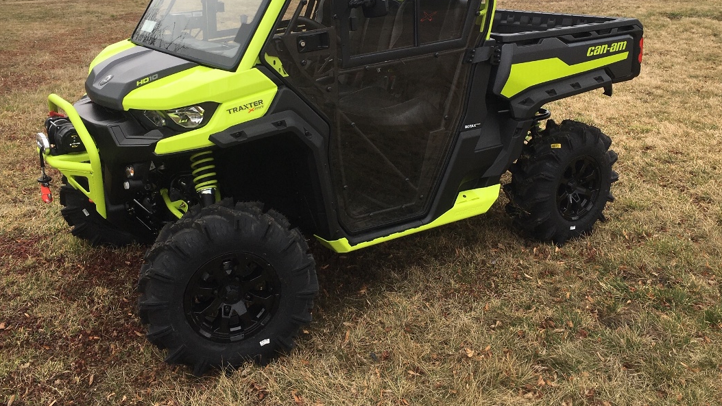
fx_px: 689
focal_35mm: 36
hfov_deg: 55.3
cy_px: 123
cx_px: 348
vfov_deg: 32.4
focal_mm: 4.15
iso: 25
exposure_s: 1/541
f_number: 2.2
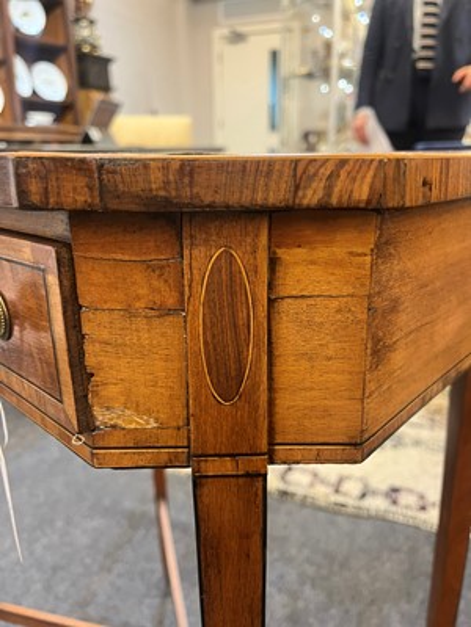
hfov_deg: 53.1
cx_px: 236
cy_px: 314
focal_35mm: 26
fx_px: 472
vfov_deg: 67.3
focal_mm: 5.1
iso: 400
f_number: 1.6
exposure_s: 1/33
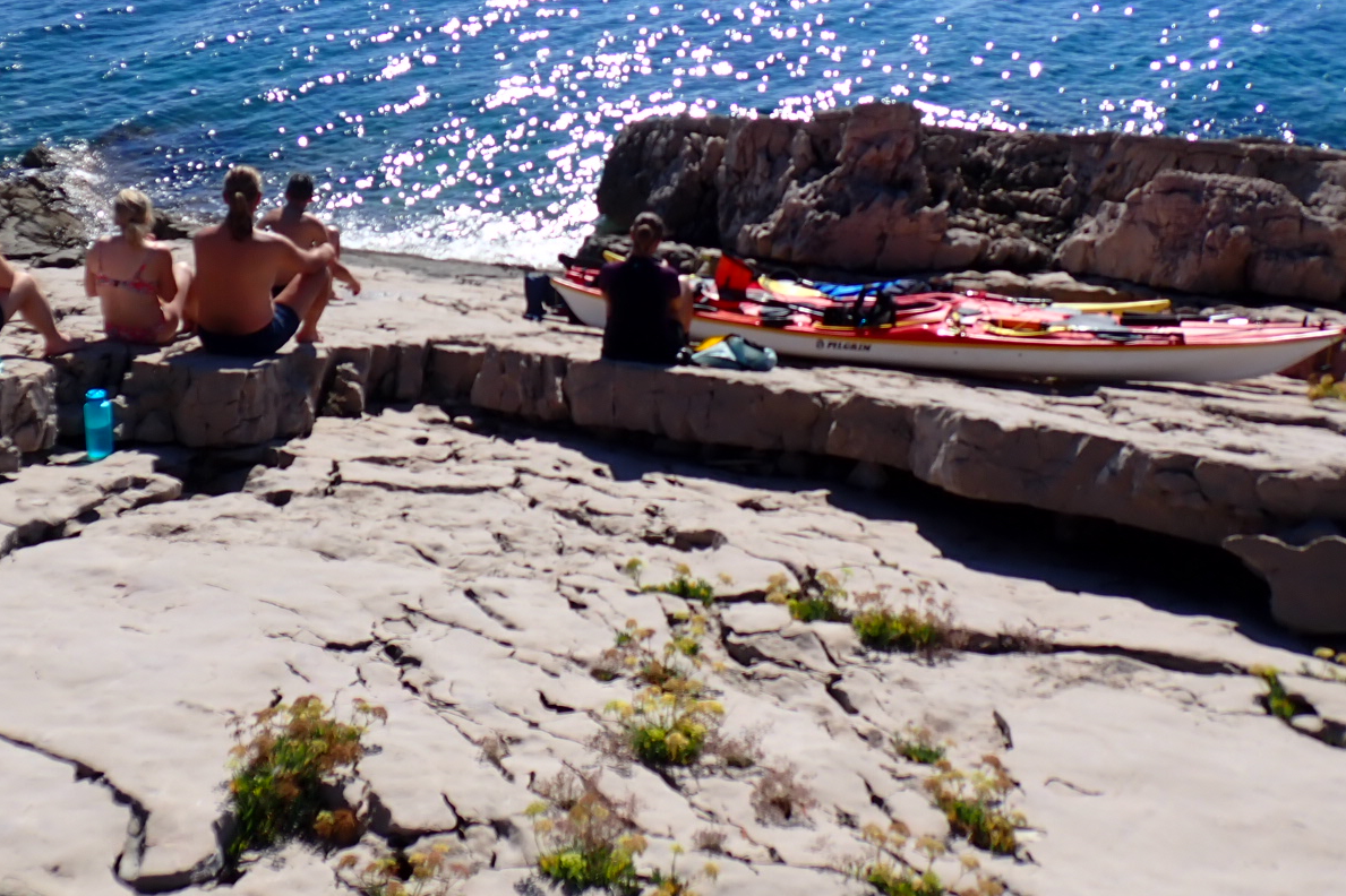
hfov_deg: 46.3
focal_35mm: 42
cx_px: 575
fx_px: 1570
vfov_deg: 31.3
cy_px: 218
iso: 100
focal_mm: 5.4
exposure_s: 1/250
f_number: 9
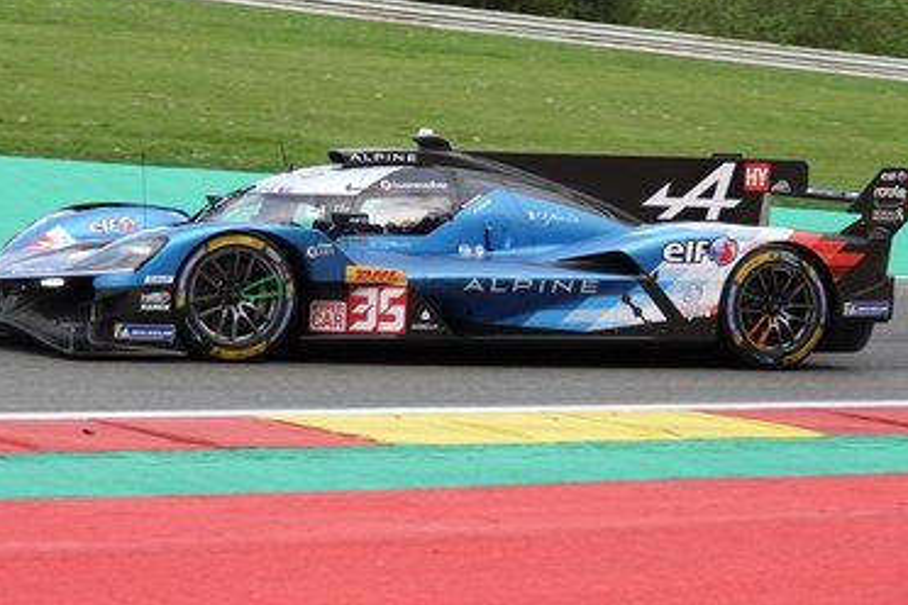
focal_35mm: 144
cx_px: 408
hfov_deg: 14.2
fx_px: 3632
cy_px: 271
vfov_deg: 9.5
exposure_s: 1/800
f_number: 4
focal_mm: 43.48
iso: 320
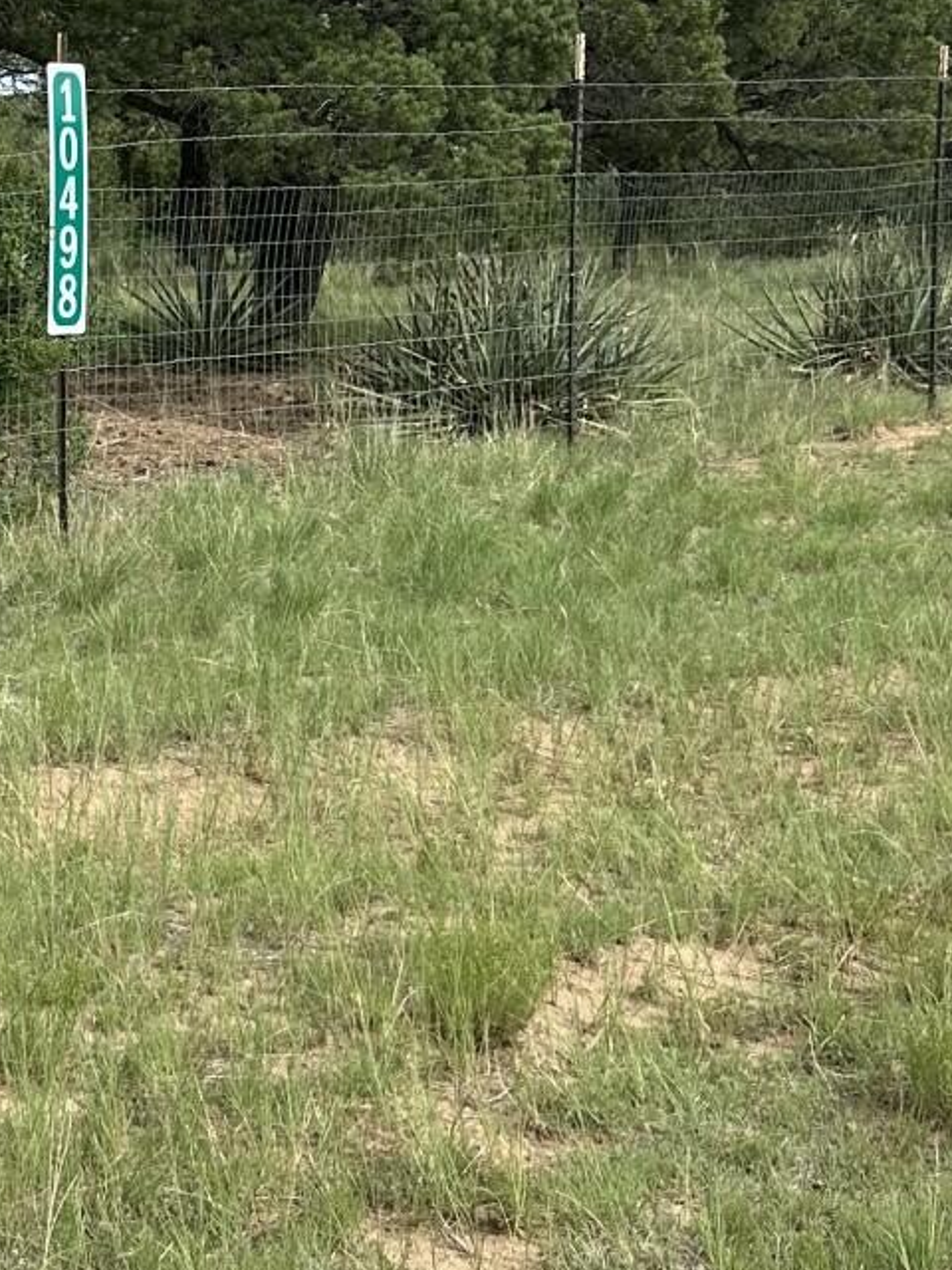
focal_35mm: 75
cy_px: 220
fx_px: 2750
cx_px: -163
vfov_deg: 25.5
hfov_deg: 18.7
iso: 80
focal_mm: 6.86
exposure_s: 1/2155
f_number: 1.78
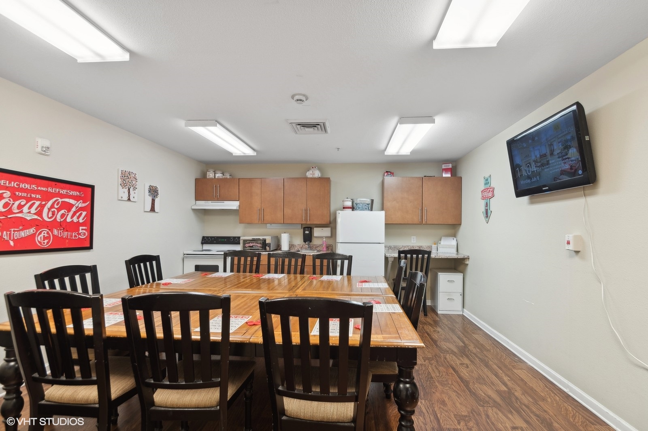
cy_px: 216
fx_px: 270
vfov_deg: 77.3
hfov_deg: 100.4
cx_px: 324
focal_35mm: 15
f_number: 8
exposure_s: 1/2.5
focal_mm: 10
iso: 200
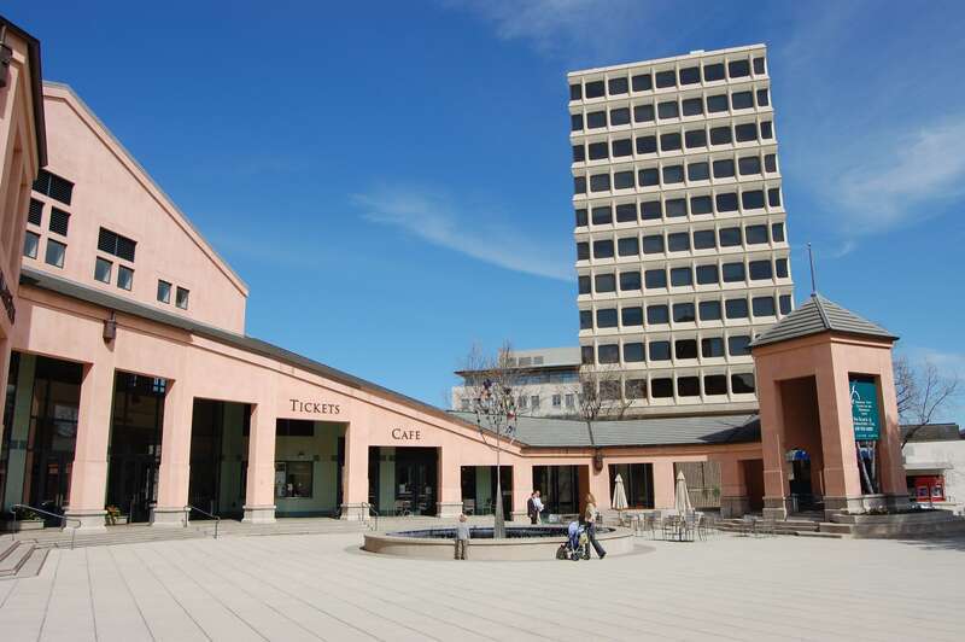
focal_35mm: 27
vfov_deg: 47.9
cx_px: 482
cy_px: 321
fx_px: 723
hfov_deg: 67.4
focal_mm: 18
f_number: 10
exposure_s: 1/400
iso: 200
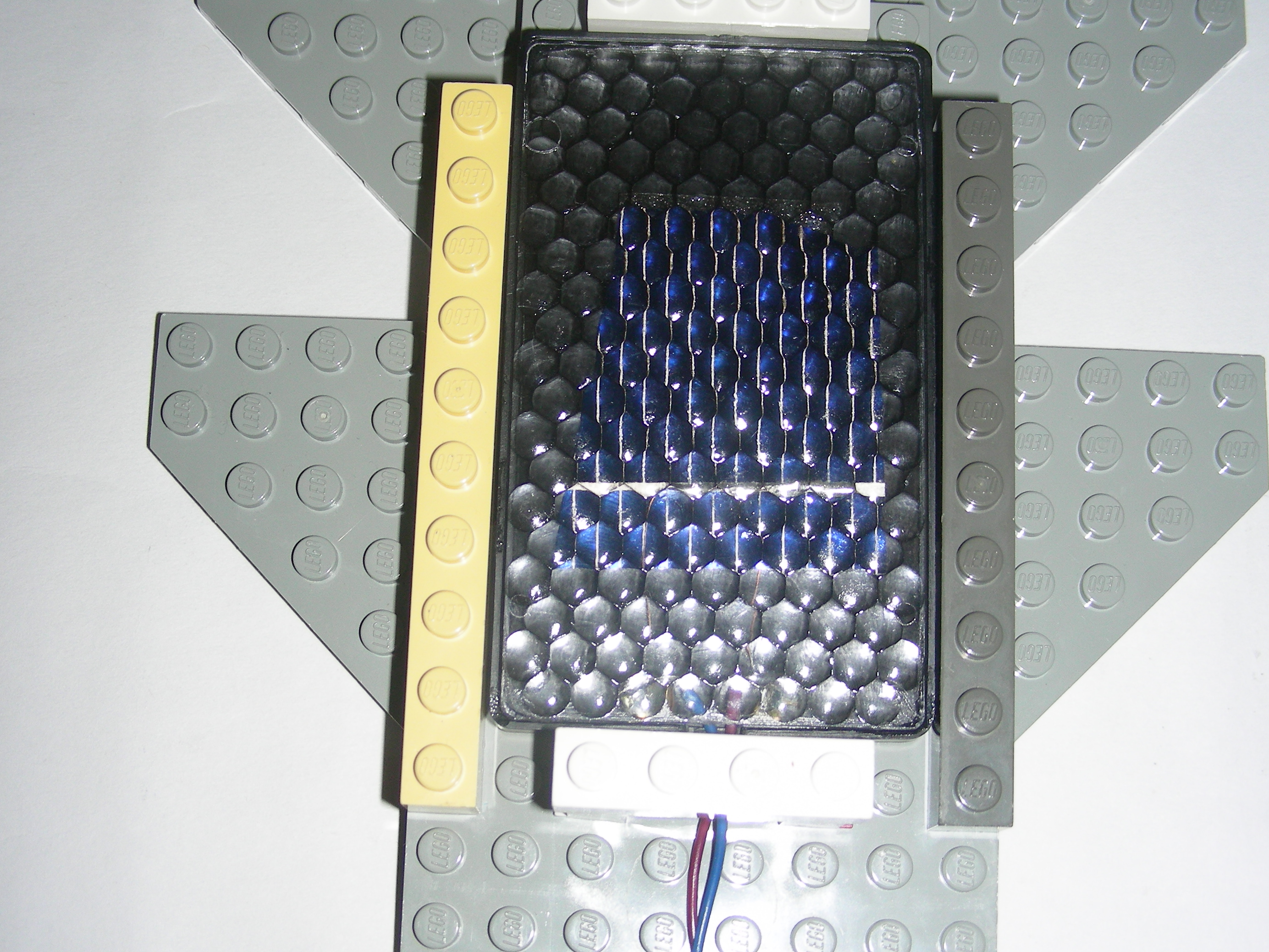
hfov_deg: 32.7
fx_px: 2163
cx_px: 638
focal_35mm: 59
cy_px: 479
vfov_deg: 24.8
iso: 50
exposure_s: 1/60.1
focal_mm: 9.7
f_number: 3.5
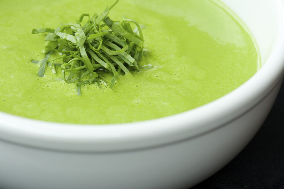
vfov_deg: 8.7
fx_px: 1243
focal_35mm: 158
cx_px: 142
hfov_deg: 13.0
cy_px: 94
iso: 360
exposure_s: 1/125
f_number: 8
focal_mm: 105
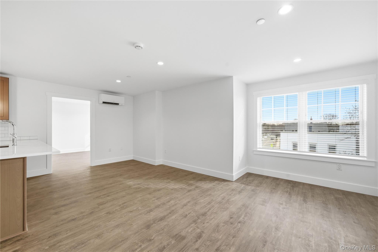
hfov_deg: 104.3
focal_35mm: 14
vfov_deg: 81.2
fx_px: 147
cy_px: 126
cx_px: 189
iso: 500
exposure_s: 1/640
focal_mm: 14
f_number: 8
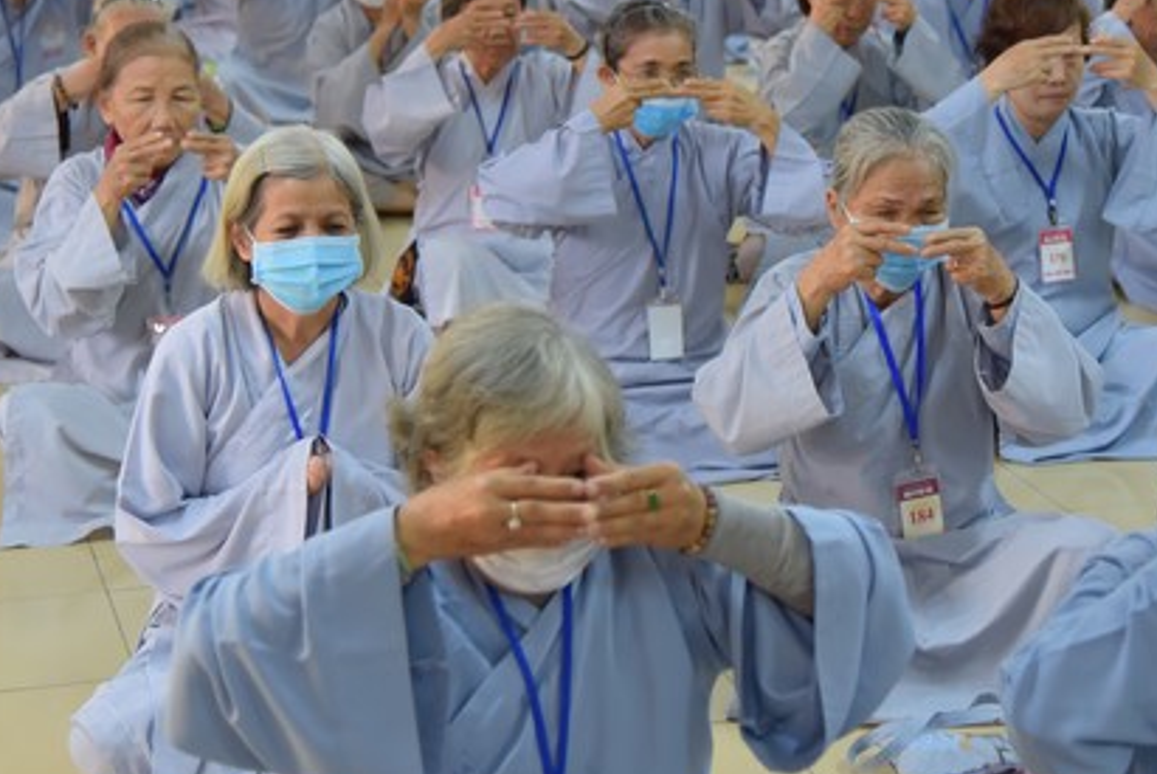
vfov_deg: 14.0
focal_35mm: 98
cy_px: 205
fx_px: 3153
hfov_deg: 20.7
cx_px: 738
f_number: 4.5
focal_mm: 62
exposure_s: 1/50
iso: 800
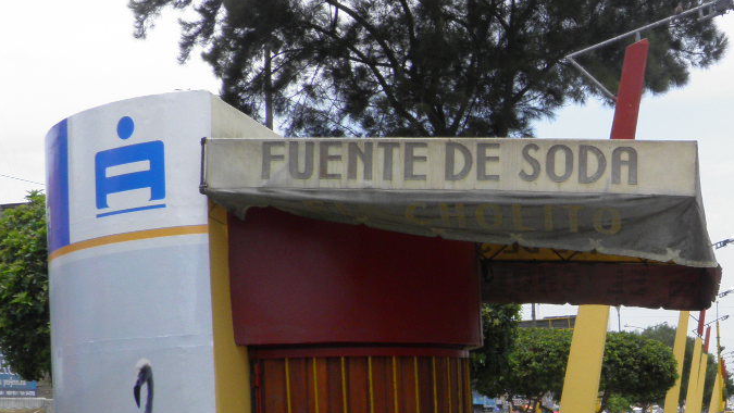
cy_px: 398
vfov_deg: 19.0
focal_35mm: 62
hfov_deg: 32.1
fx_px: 1207
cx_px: 668
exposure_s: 1/250
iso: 50
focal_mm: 5.5
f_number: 5.9
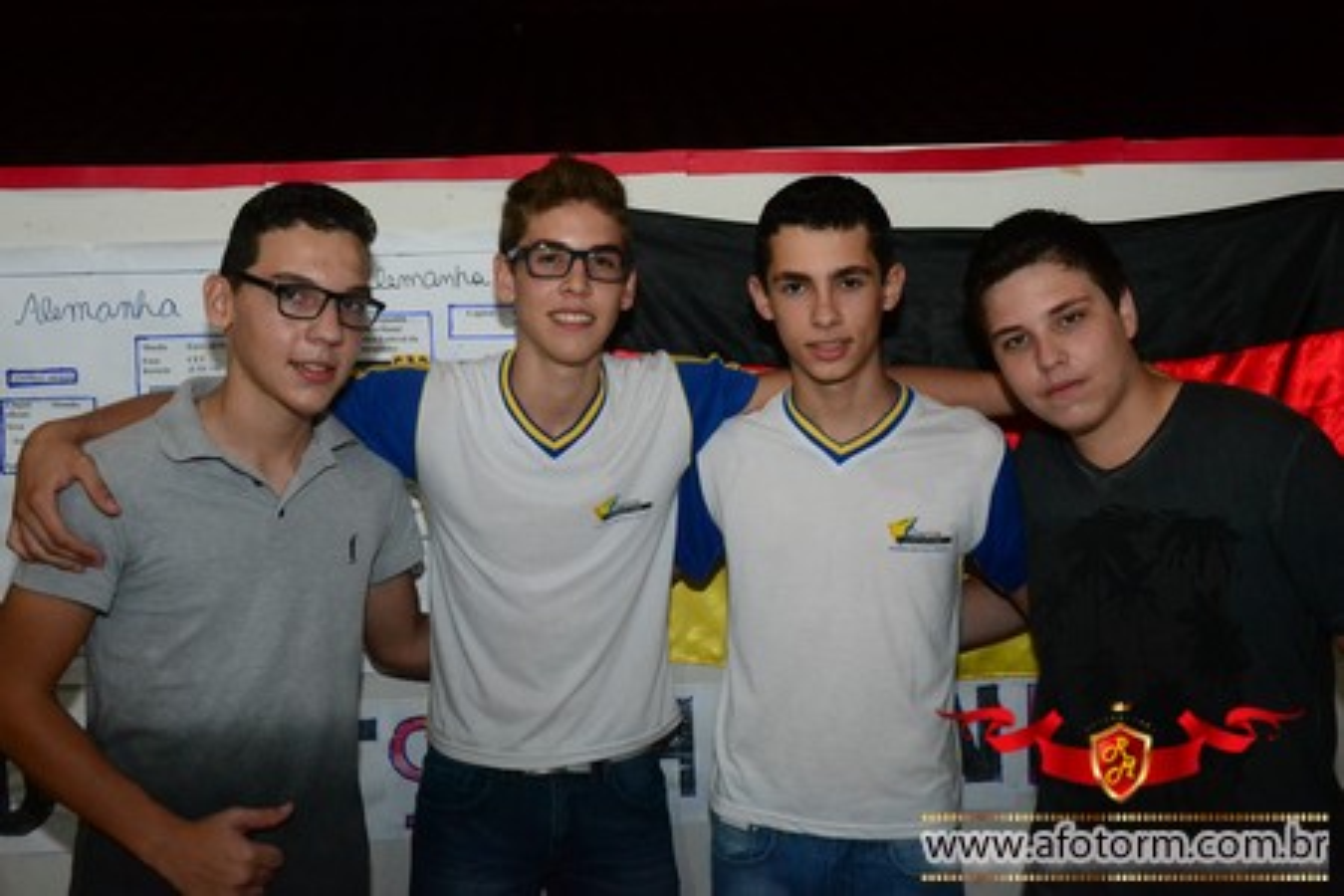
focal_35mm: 42
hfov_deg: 46.4
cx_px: 672
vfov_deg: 31.9
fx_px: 1568
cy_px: 448
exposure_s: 1/80
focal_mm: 28
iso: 3200
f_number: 5.6
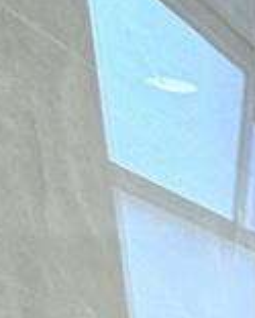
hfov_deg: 9.6
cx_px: 855
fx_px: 990
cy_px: 630
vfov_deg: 15.0
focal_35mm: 105
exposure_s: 1/120
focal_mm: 2.22
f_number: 2.2
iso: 64
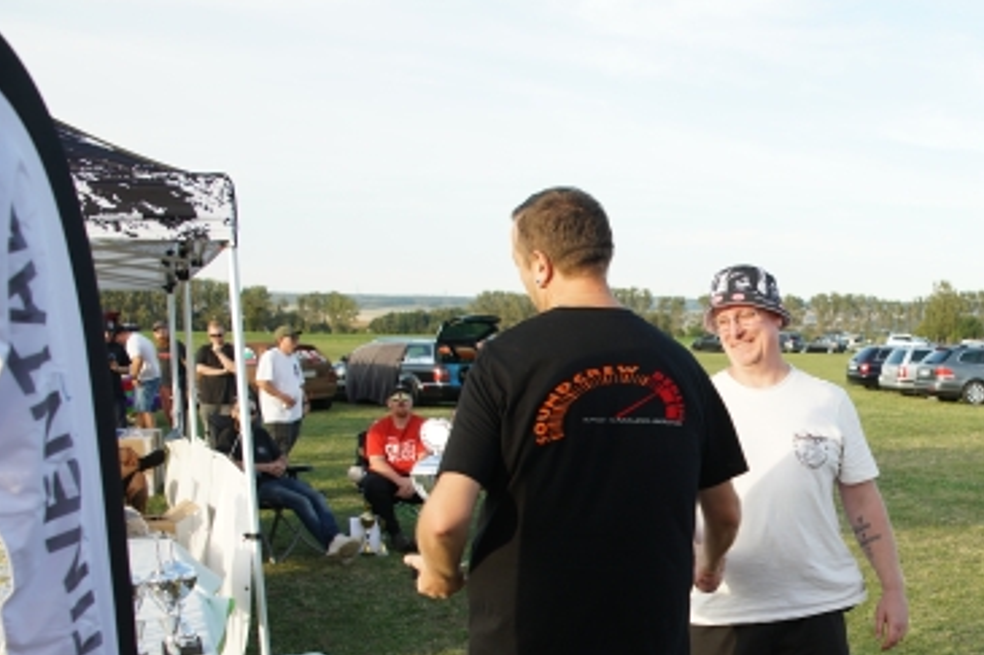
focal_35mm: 46
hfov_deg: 40.5
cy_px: 528
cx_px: 828
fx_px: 1257
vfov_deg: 28.6
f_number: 5
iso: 200
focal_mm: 24
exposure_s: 1/200
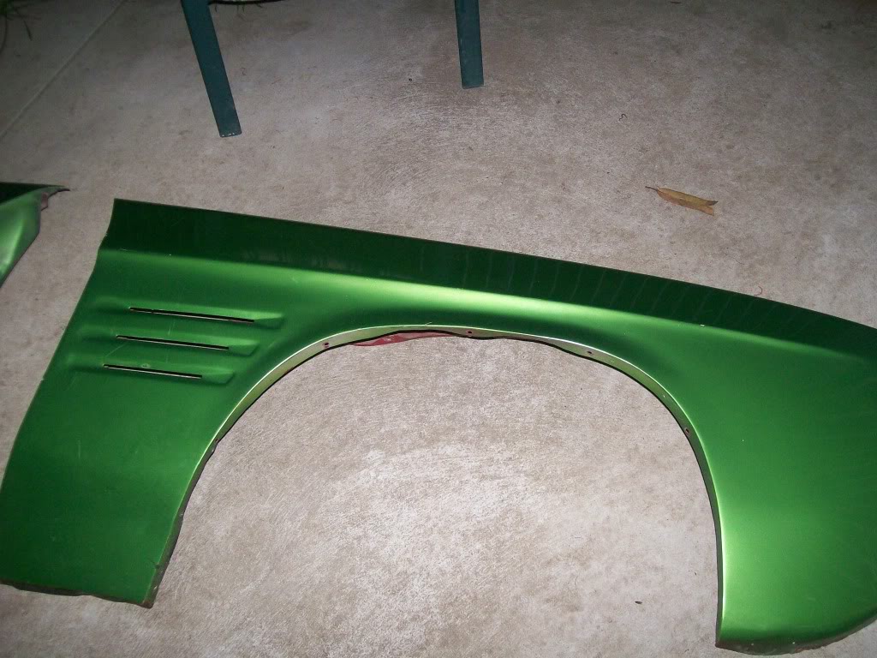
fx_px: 912
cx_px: 438
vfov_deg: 39.7
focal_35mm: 36
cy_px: 329
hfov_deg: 51.4
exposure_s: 1/64
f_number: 2.7
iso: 140
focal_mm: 6
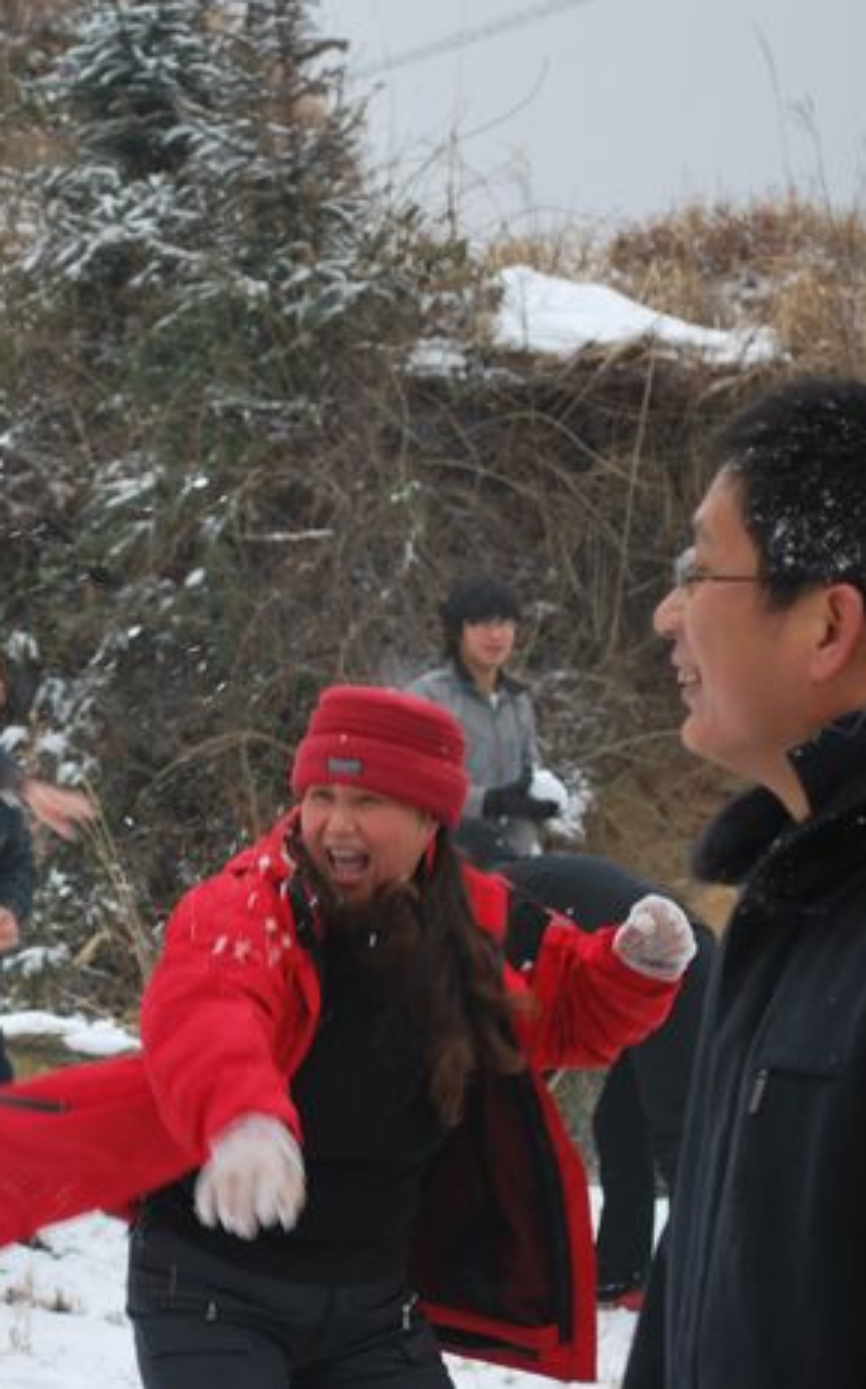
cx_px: 122
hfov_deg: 10.3
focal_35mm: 127
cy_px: 693
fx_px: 4794
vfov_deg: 16.5
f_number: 5.6
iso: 100
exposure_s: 1/125
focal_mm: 55
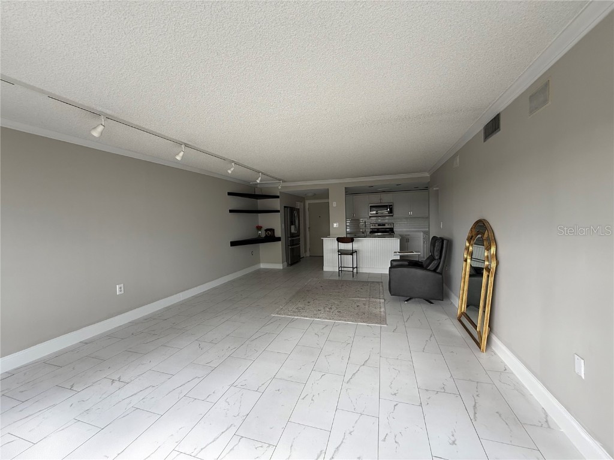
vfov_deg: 85.7
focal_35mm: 14
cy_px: 230
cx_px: 307
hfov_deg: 102.1
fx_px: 248
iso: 125
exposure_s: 1/99
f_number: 2.2
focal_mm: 2.22
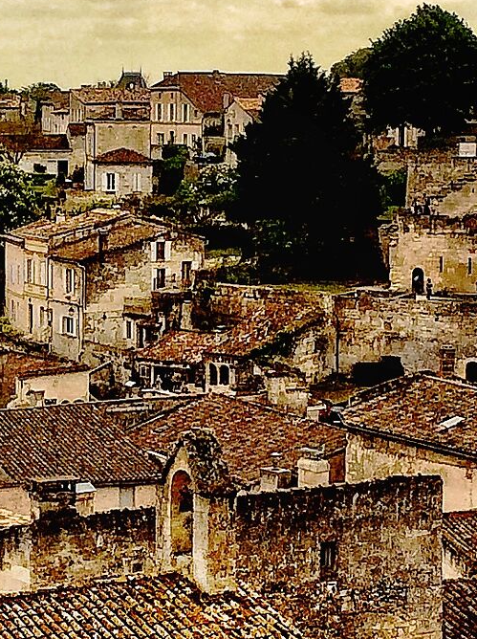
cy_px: 299
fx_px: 2118
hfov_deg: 12.8
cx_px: 156
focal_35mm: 115
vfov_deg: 17.1
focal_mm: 3.3
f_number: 2.4
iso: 32
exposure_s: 1/1684
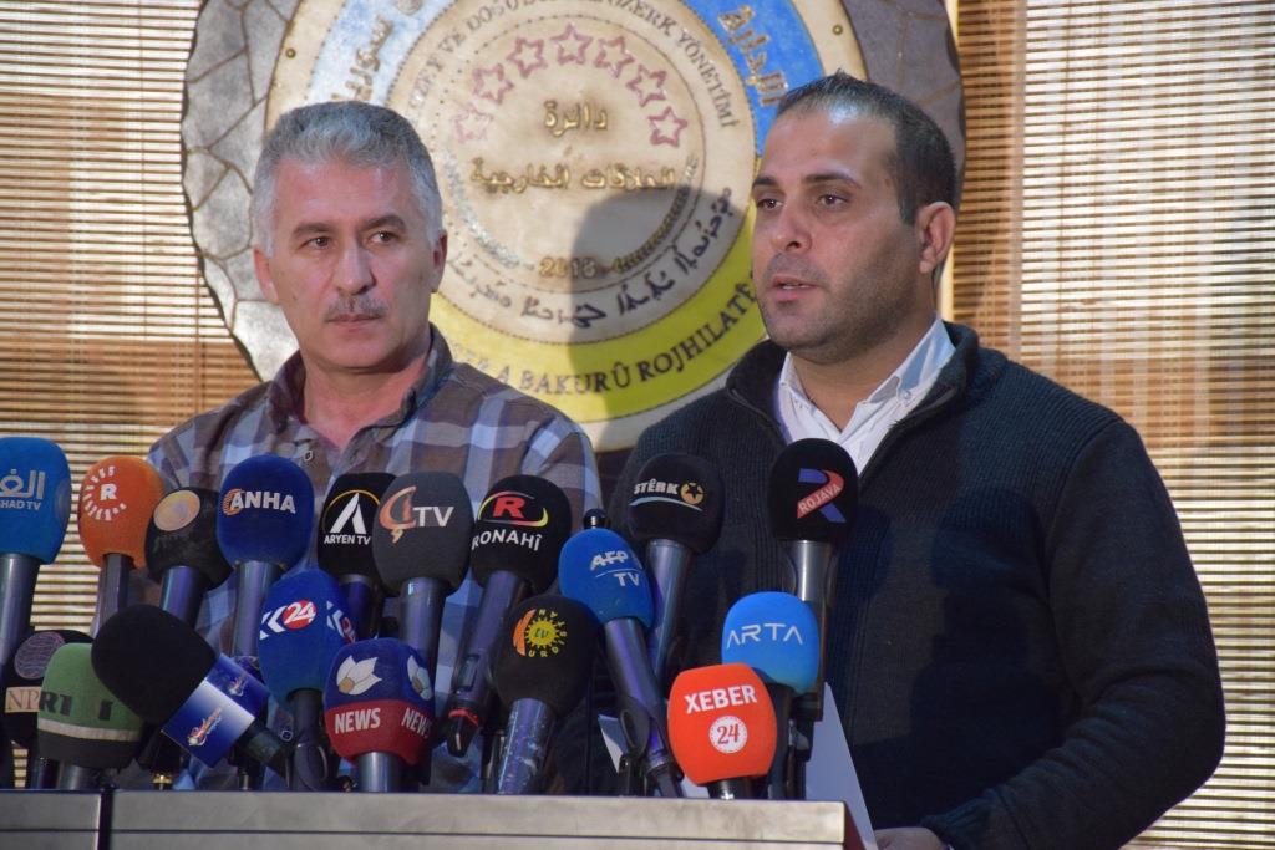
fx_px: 6907
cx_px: 638
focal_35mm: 195
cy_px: 425
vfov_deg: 7.0
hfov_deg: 10.5
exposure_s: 1/125
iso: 2800
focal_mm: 130
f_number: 5.6
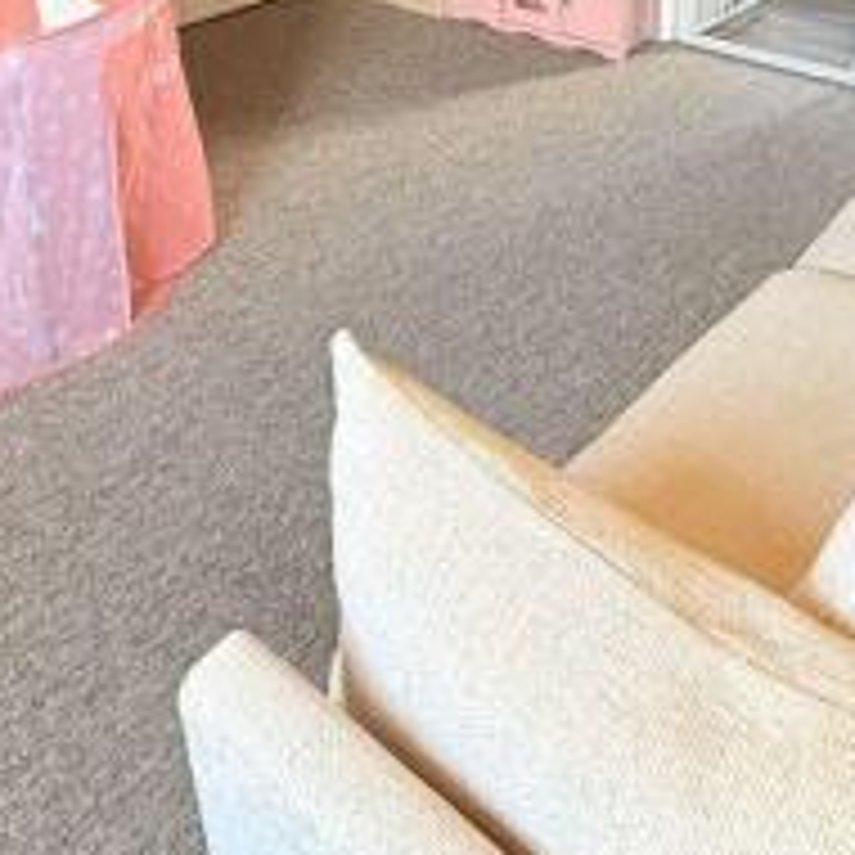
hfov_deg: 43.8
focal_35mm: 38
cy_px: -74
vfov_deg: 37.2
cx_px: 475
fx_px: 1062
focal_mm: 2.22
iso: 320
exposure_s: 1/68
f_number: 2.2
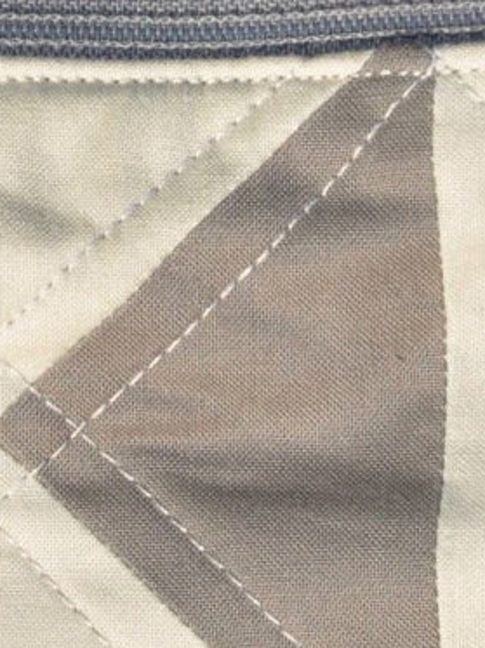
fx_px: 9224
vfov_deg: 4.0
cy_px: 17
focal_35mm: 493
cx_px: 158
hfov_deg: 3.0
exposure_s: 1/200
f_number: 13
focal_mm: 85
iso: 200
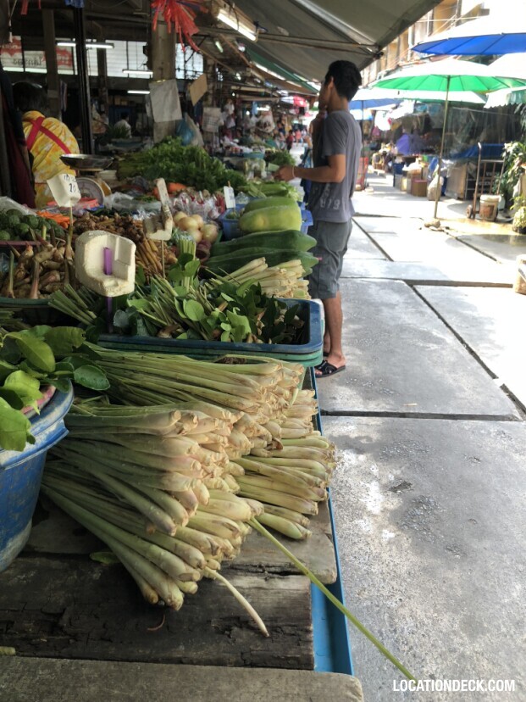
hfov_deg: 49.7
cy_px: 351
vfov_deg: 63.4
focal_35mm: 28
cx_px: 263
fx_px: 567
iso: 25
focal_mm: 3.99
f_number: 1.8
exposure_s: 1/100
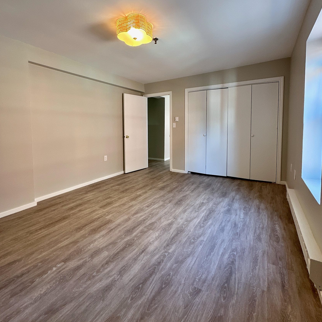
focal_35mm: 17
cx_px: 158
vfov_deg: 83.3
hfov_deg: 84.0
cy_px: 135
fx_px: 179
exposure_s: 1/60
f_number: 2.2
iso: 160
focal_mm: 2.22
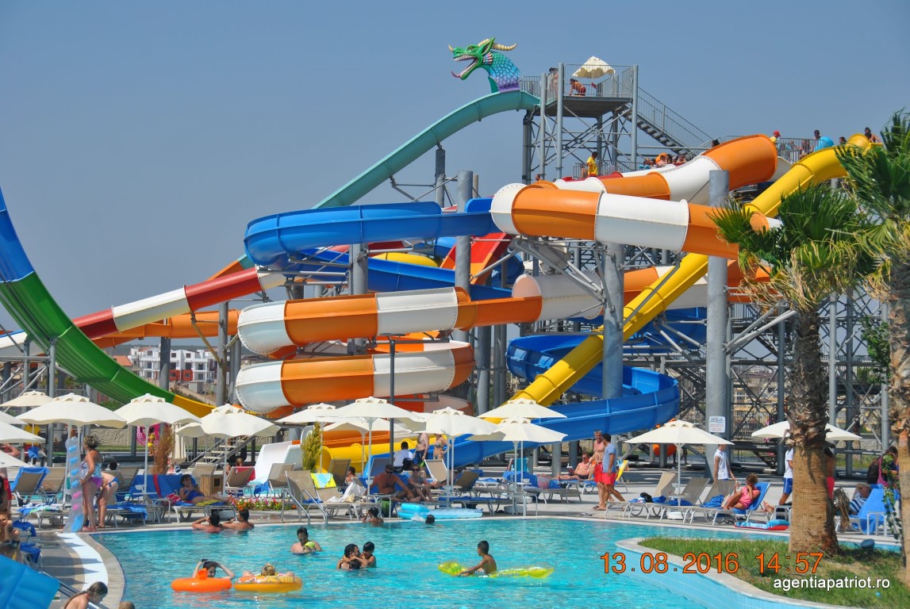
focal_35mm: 93
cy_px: 304
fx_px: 2354
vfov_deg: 14.7
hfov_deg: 21.9
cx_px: 455
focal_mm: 62
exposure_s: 1/800
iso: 100
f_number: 7.1
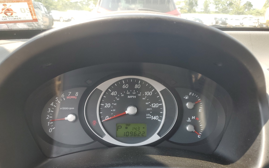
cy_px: 98
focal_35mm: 28
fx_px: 205
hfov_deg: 66.5
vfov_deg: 44.4
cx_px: 134
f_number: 1.5
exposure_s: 1/303
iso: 50
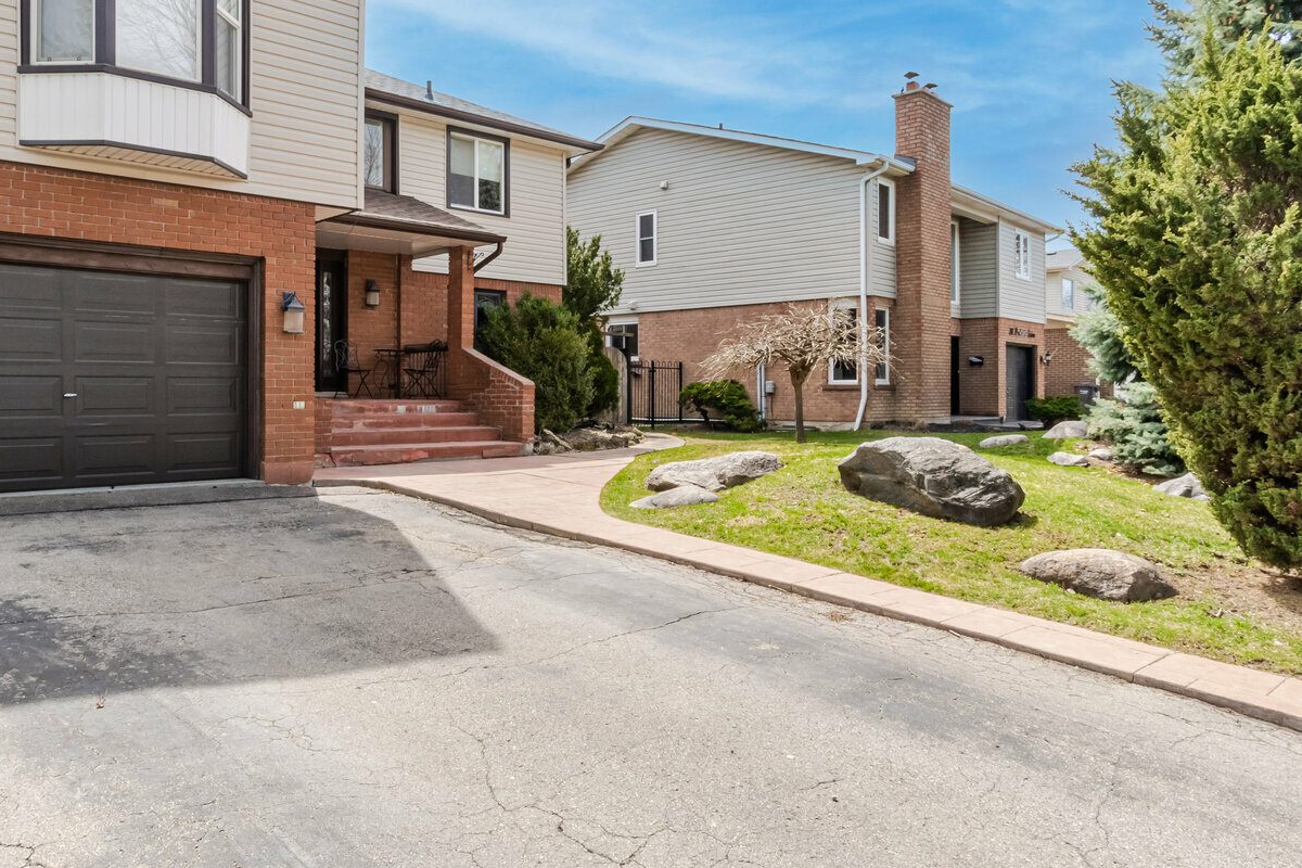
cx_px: 513
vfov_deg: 50.9
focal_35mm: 24
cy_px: 218
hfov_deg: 72.9
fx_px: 868
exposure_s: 1/60
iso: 100
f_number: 18
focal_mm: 10
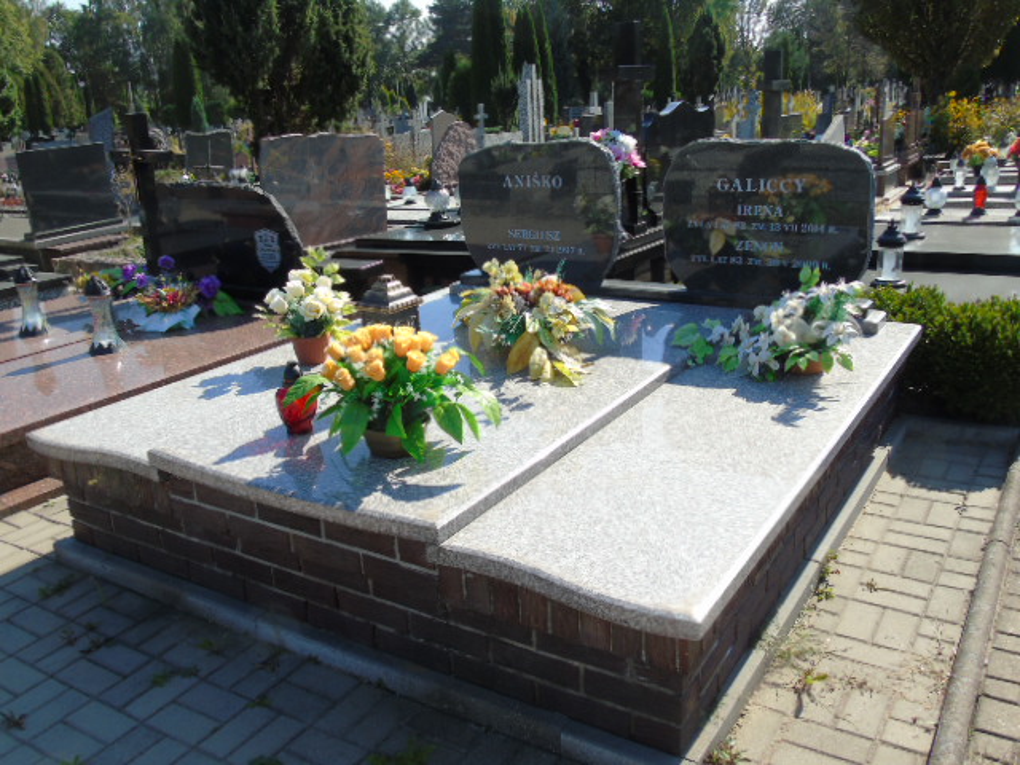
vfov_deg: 48.2
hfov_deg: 61.7
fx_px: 855
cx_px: 510
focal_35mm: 29
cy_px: 382
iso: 80
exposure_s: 1/500
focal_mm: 5.2
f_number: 3.6
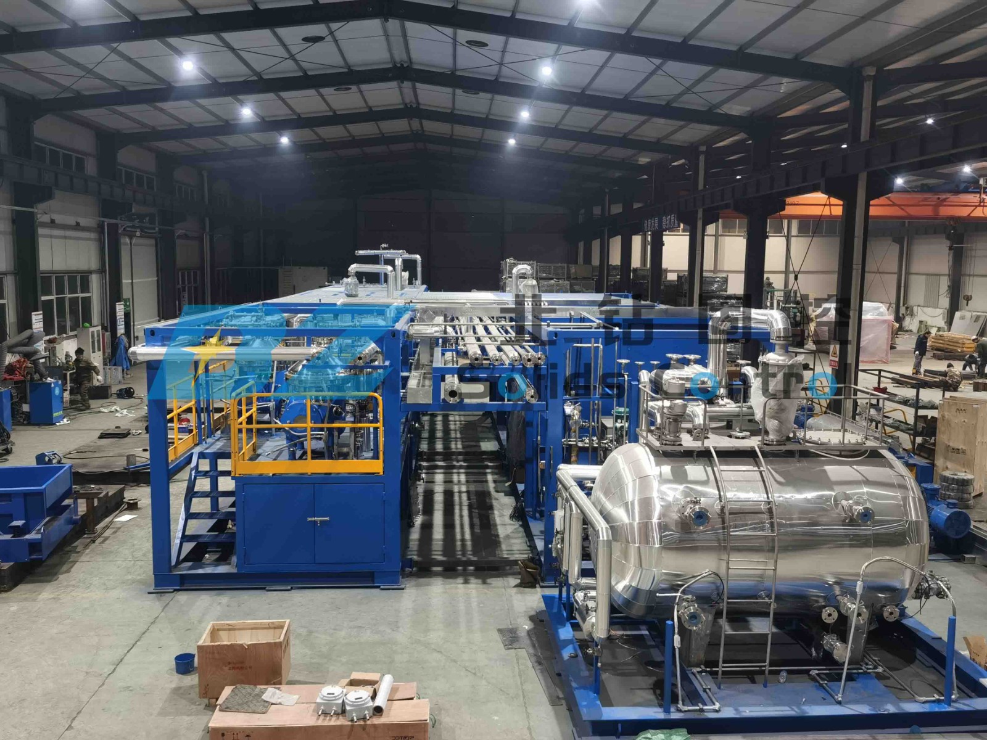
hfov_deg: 58.4
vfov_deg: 45.4
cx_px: 494
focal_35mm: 31
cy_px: 370
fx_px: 884
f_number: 1.6
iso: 320
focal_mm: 5.56
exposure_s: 1/33.3
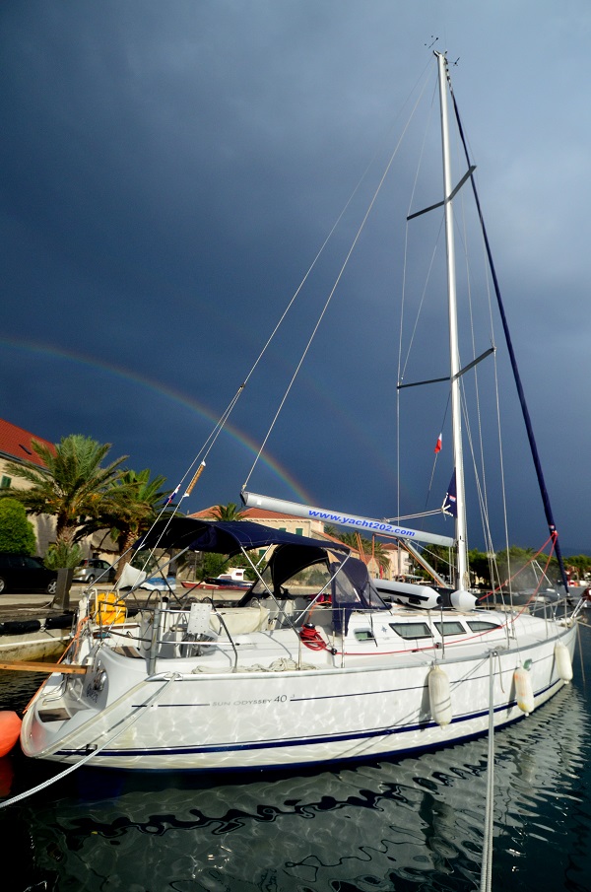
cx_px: 296
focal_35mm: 18
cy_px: 446
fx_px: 445
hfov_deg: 67.2
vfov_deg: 90.1
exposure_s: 1/8000
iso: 640
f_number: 5
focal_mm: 12
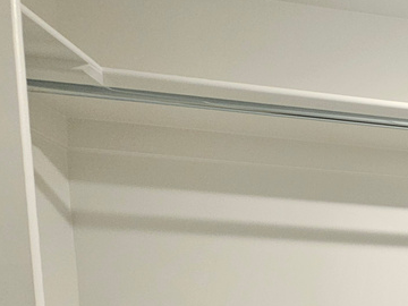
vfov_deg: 30.3
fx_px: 436
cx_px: 552
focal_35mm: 37
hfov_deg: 33.4
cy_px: 401
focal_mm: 2.2
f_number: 2.2
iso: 320
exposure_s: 1/60
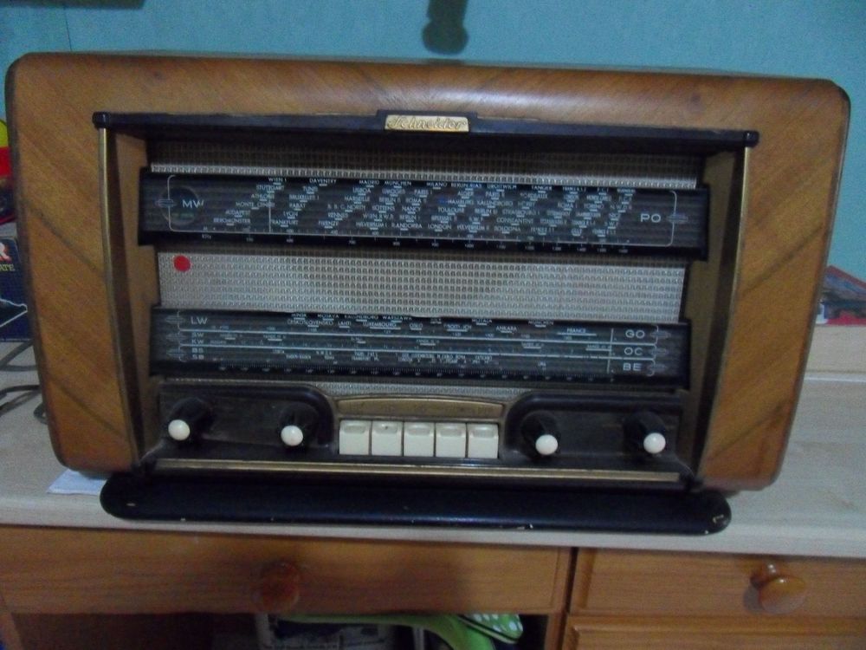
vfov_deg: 56.8
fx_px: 600
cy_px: 325
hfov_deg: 71.6
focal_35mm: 24
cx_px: 433
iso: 800
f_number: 3.3
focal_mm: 4.2
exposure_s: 1/10
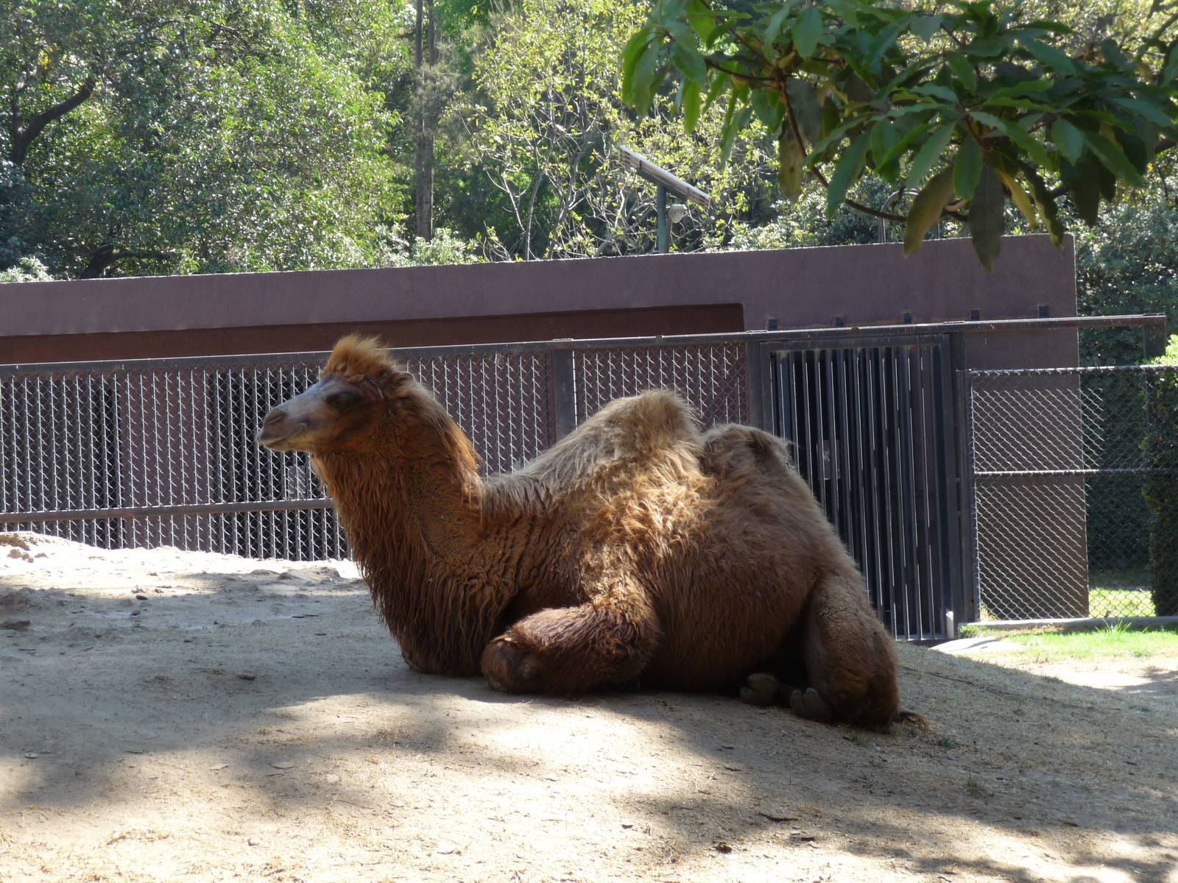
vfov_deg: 13.2
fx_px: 3811
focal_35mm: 112
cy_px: 442
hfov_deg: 17.6
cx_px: 589
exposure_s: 1/80
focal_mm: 19.1
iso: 100
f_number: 4.7
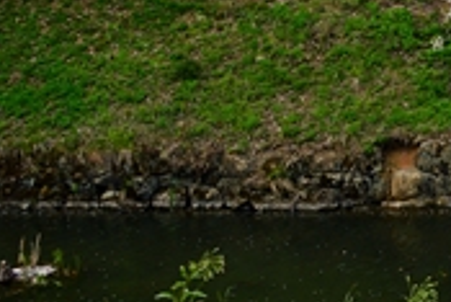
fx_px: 1379
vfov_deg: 12.1
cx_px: 871
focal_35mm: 110
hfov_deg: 15.3
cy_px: -108
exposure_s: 1/400
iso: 400
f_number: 10
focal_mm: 24
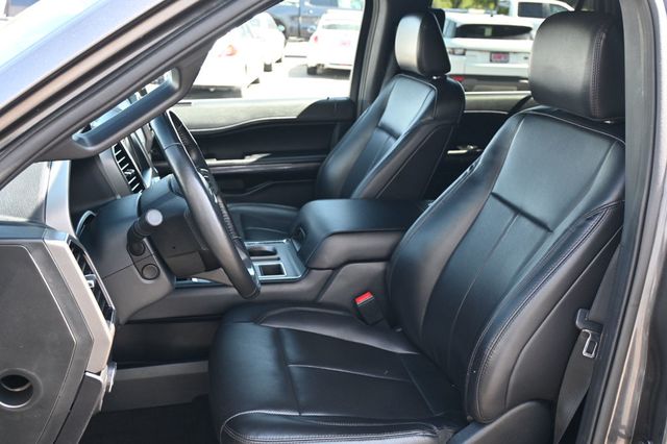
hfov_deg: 55.1
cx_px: 334
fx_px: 639
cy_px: 222
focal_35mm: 34
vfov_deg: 38.3
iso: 720
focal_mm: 23
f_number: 4.2
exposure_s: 1/125
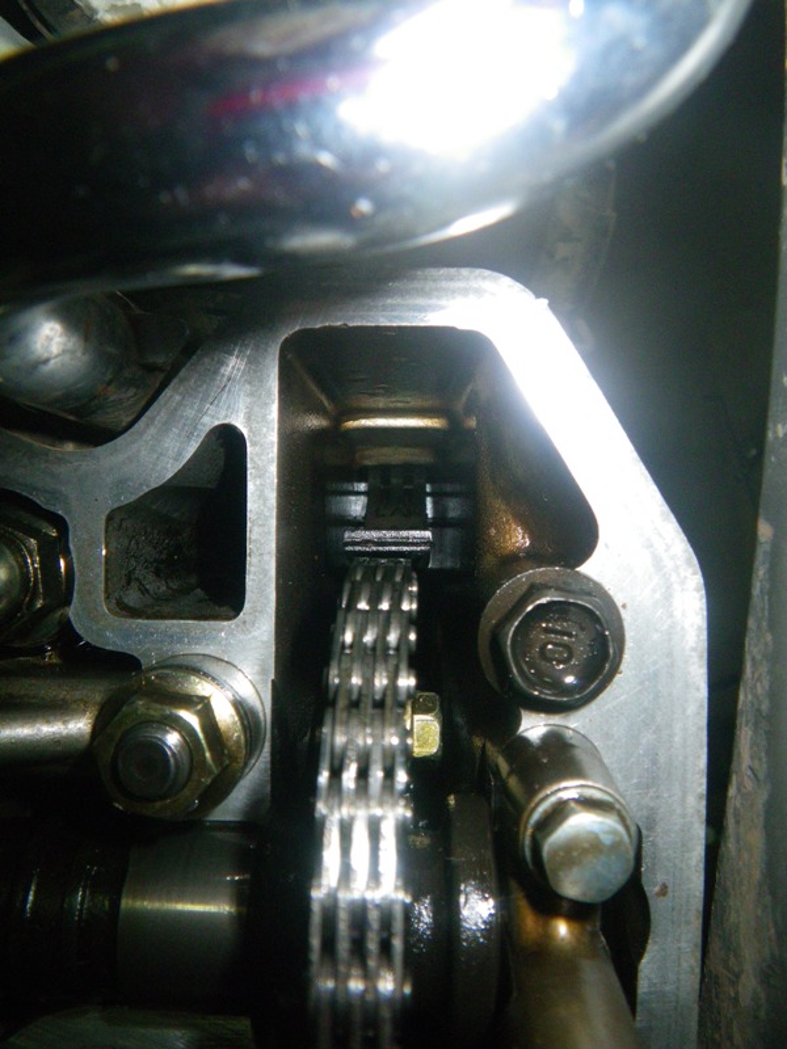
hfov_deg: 49.7
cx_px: 394
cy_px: 524
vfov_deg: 63.4
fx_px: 849
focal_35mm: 28
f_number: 4.2
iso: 250
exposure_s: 1/50
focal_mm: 5
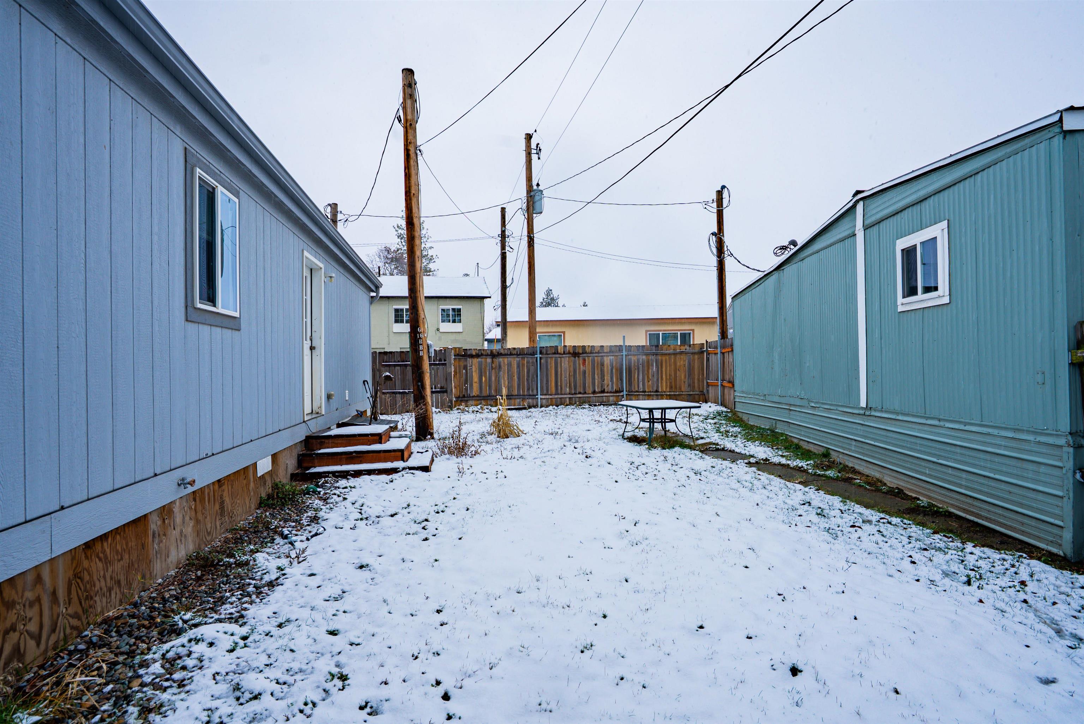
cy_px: 362
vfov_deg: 67.5
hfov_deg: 90.0
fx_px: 542
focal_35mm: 18
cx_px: 542
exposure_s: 1/4000
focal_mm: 18
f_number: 8
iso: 400
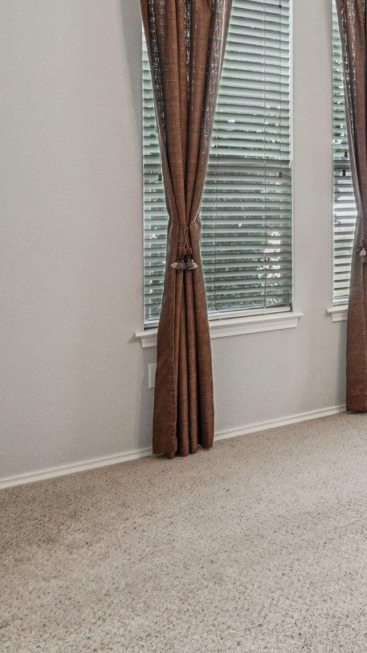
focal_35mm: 37
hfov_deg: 19.2
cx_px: 732
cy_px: 181
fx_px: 640
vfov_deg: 52.1
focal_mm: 14
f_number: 8
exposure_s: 1/20
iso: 800
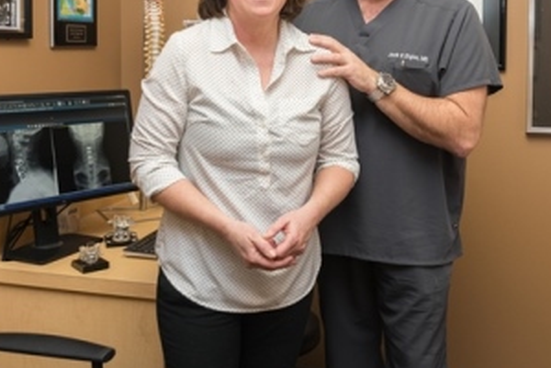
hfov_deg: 45.3
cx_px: 310
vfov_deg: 30.6
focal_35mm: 43
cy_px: 90
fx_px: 658
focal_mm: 23
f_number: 4
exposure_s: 1/125
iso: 250
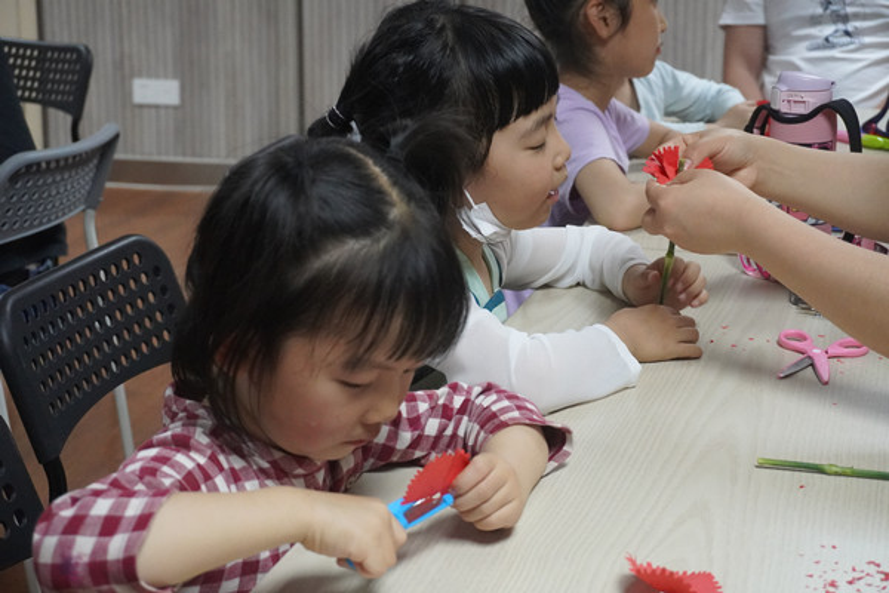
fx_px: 1593
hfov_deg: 31.2
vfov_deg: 21.1
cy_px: 296
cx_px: 444
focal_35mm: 64
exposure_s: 1/125
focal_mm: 43
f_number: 5.6
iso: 6400
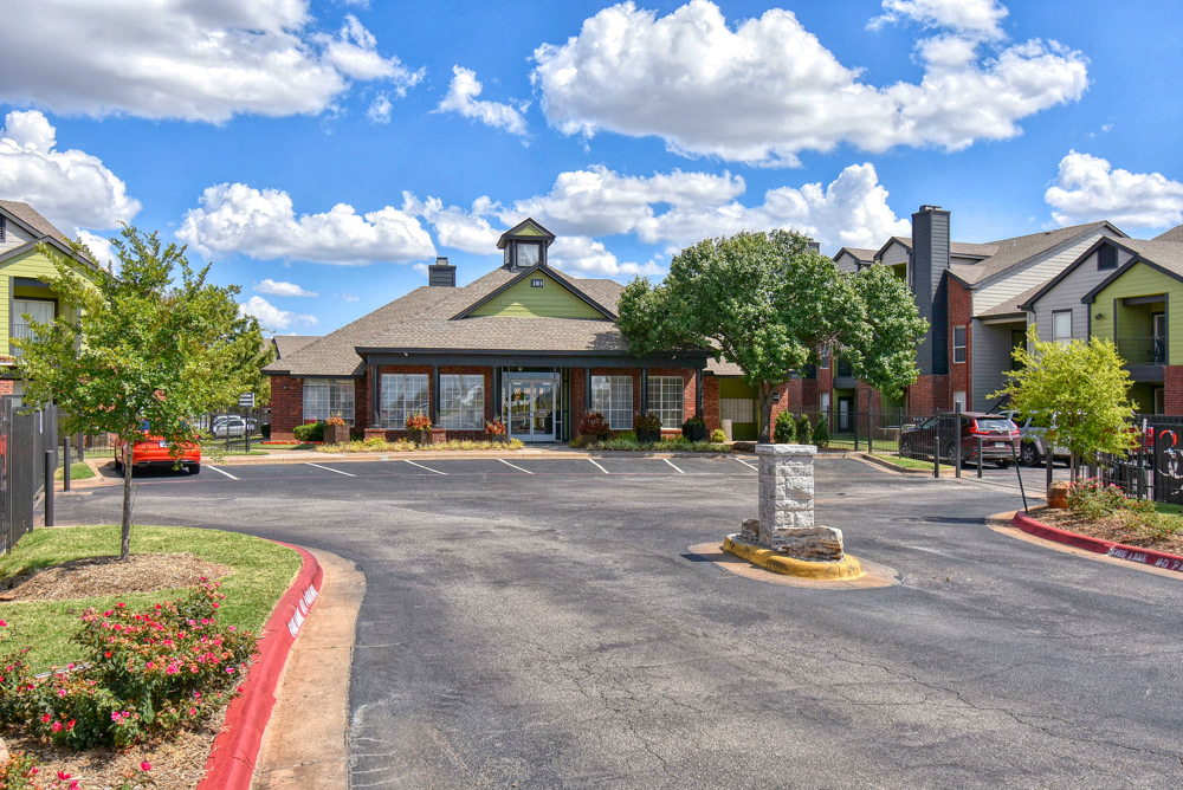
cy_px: 395
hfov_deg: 61.9
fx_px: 986
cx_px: 592
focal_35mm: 30
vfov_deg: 43.7
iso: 140
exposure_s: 1/500
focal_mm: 20
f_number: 8
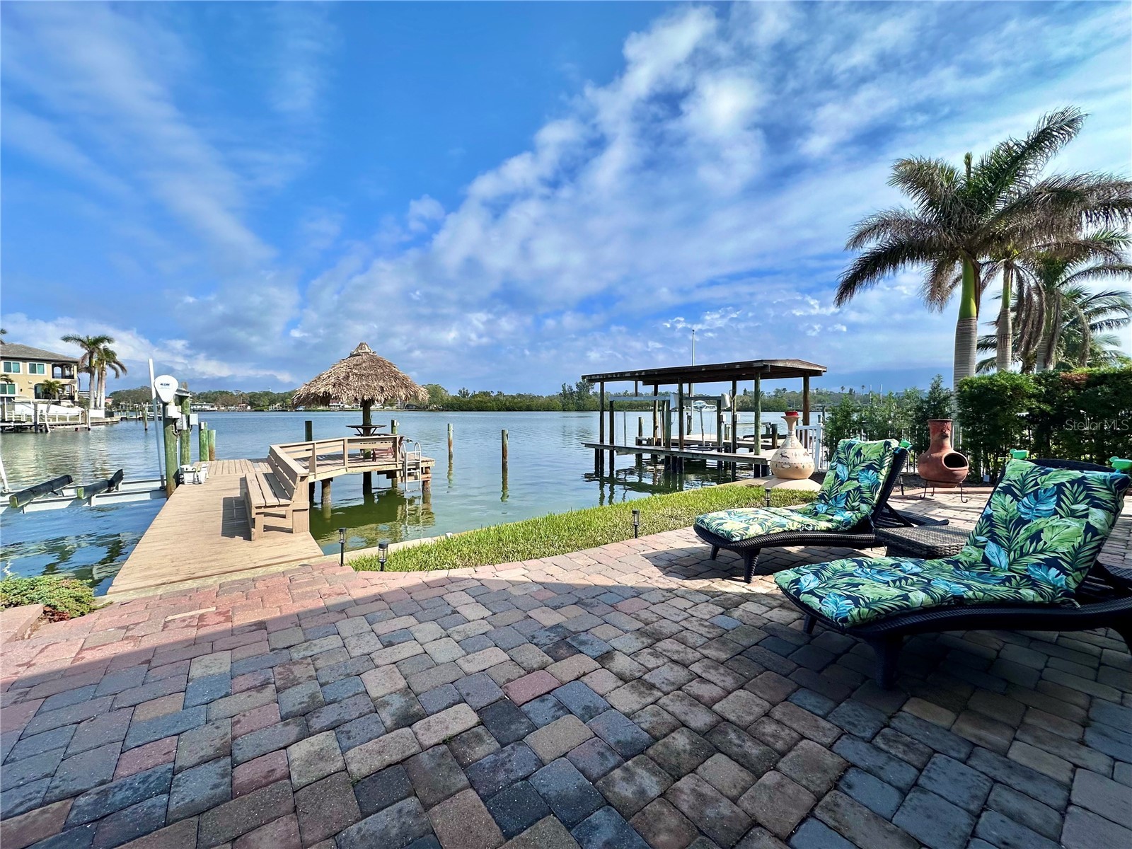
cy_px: 424
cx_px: 566
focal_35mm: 14
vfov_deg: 85.7
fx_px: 458
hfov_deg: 102.1
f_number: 2.2
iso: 50
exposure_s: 1/2451
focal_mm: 2.22
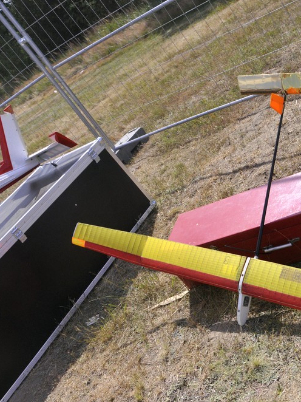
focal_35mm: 46
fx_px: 530
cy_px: 201
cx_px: 266
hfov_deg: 30.4
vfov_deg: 41.5
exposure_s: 1/4000
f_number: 5.6
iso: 500
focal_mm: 21
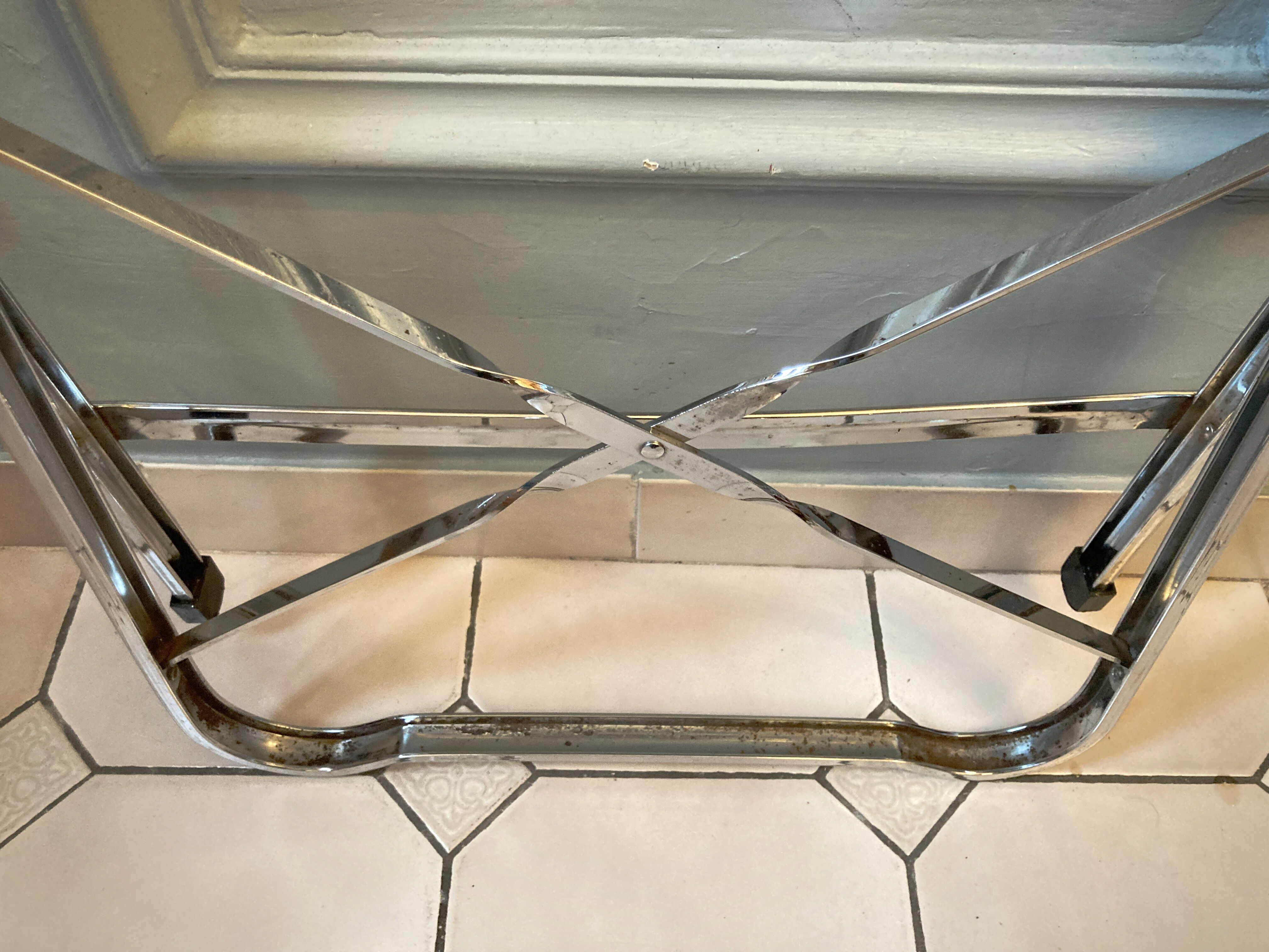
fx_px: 1026
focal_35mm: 28
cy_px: 476
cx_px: 634
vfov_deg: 49.7
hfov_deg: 63.4
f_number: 1.8
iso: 320
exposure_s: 1/33
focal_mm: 3.99
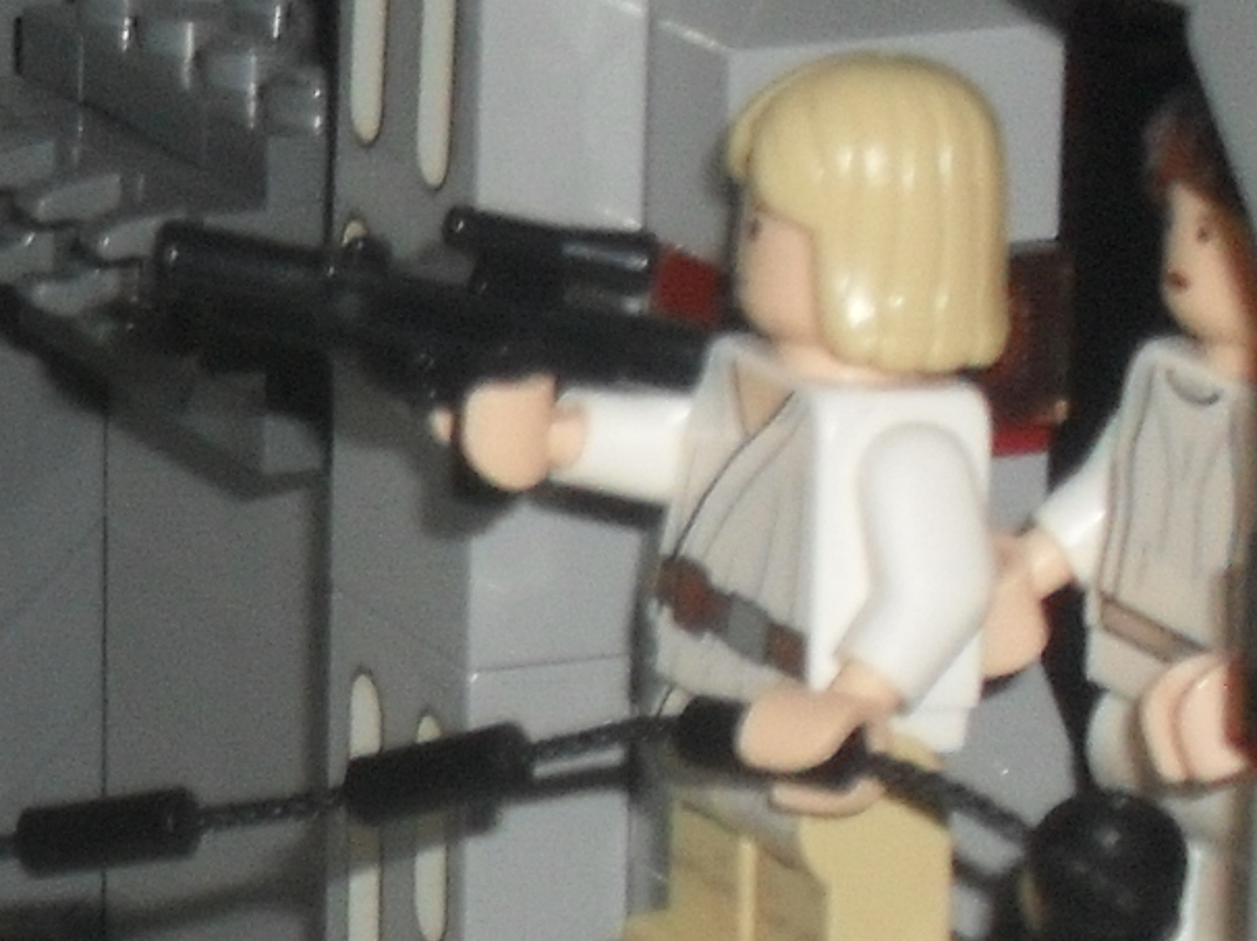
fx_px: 8857
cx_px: -1218
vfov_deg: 6.1
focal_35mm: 244
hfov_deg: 7.8
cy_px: 926
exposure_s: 1/60
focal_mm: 10.1
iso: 200
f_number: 4.3
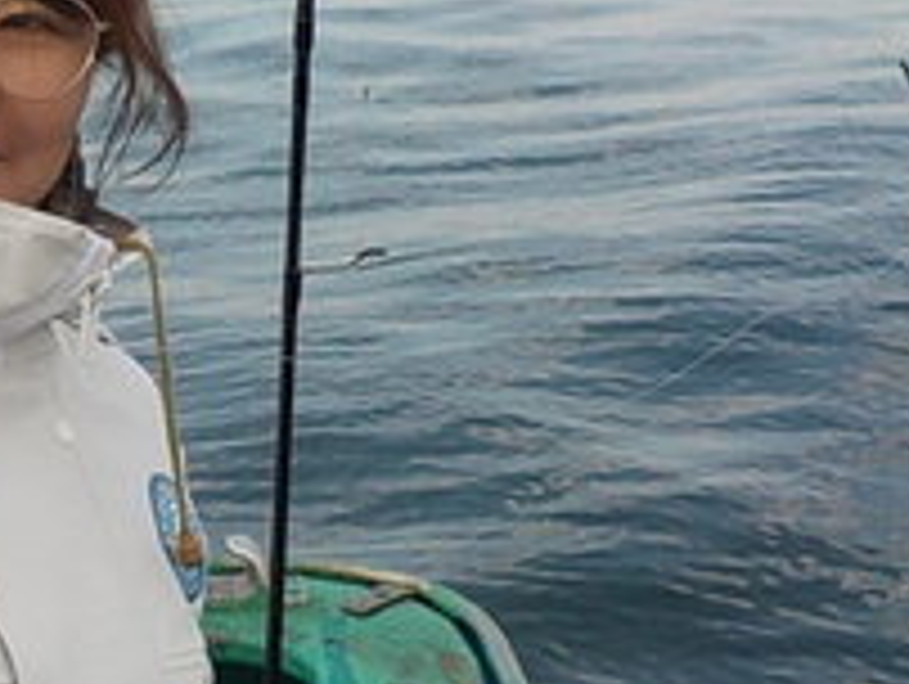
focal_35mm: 95
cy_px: 320
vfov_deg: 15.6
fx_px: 2498
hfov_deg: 19.6
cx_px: -135
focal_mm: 4.1
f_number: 3.3
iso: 125
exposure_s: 1/500
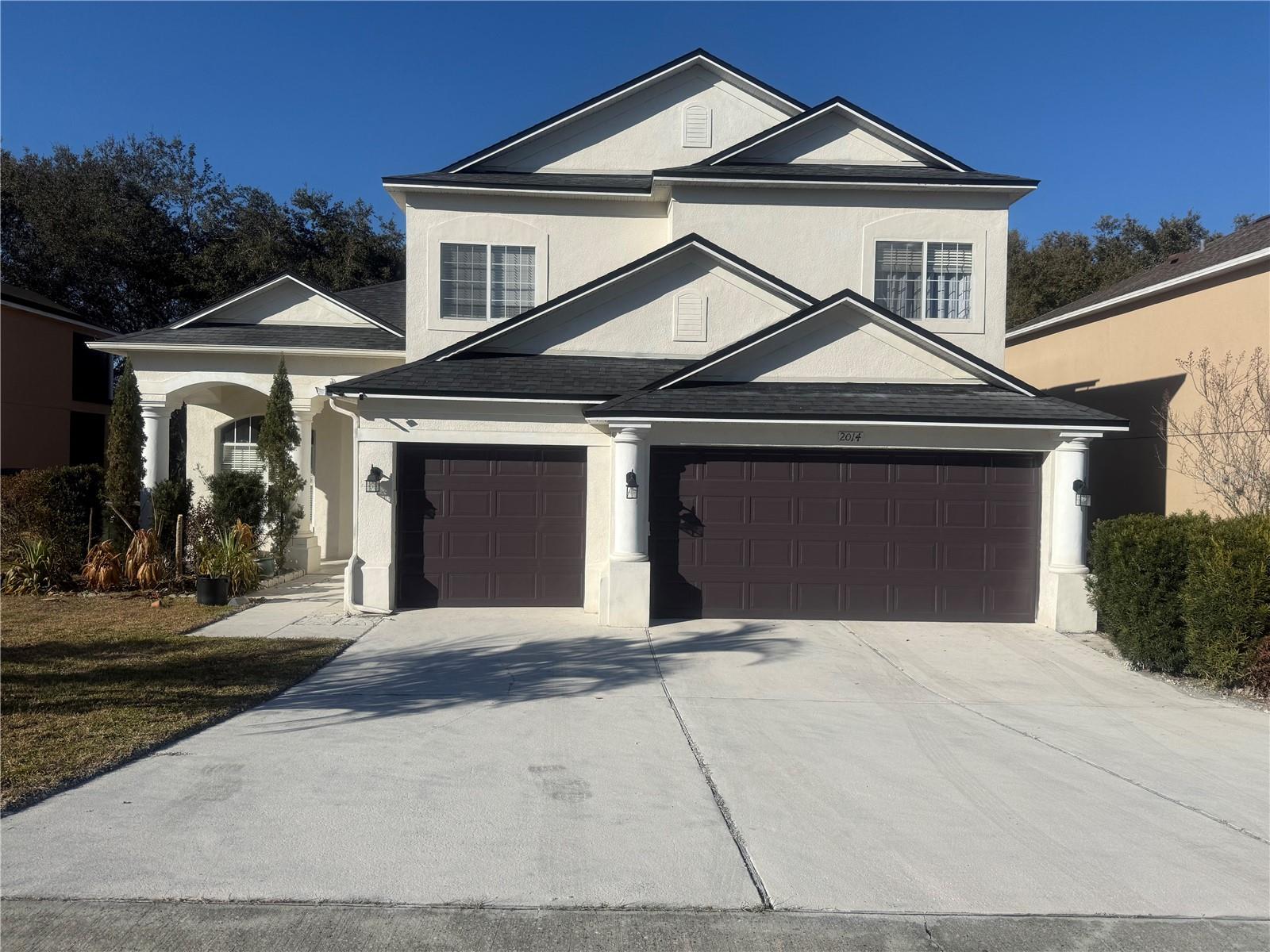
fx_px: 881
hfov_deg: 71.6
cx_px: 635
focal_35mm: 24
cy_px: 476
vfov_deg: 56.8
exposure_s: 1/8130
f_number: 1.78
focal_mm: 6.76
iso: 80
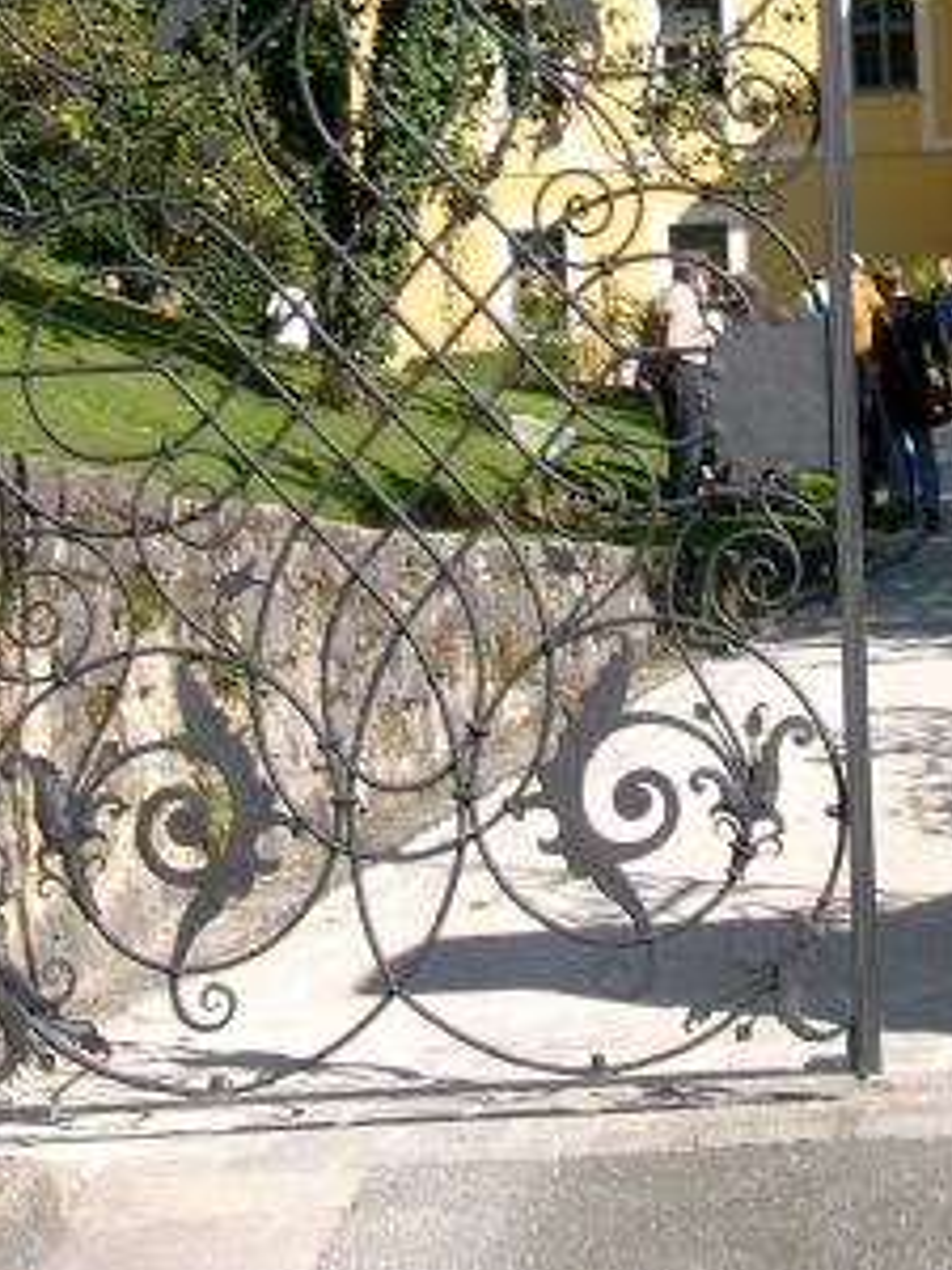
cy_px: 34
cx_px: 927
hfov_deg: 12.8
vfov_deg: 16.9
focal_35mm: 114
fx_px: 4180
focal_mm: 11.76
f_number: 4
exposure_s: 1/547
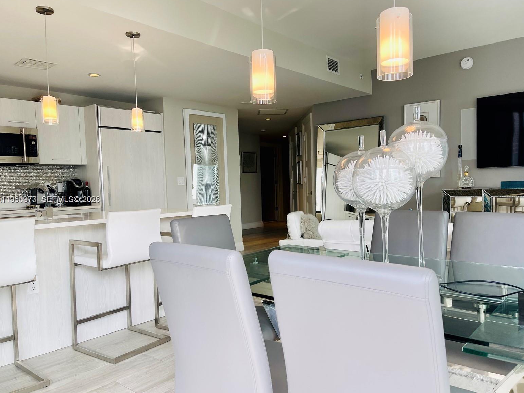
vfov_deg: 51.4
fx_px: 409
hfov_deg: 65.3
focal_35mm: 27
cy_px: 200
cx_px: 266
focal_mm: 5.1
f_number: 1.6
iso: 32
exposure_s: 1/239
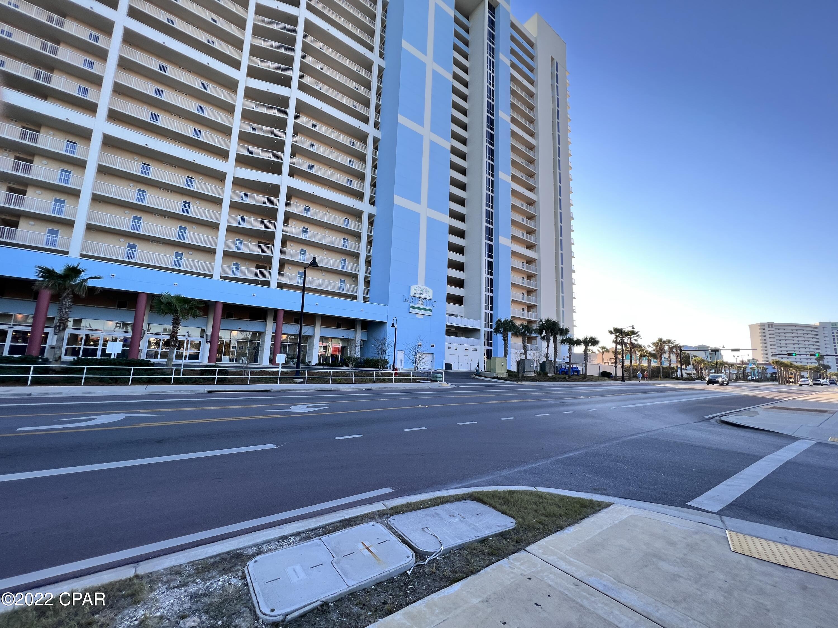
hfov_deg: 106.2
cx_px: 419
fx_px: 315
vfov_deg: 89.9
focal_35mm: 13
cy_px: 314
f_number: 1.8
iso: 32
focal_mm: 1.57
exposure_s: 1/250
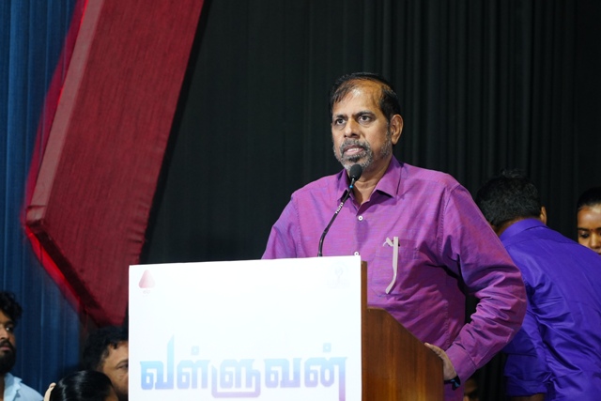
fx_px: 2621
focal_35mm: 157
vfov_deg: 8.7
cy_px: 200
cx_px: 300
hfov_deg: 13.1
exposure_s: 1/160
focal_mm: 105
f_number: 4
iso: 1600
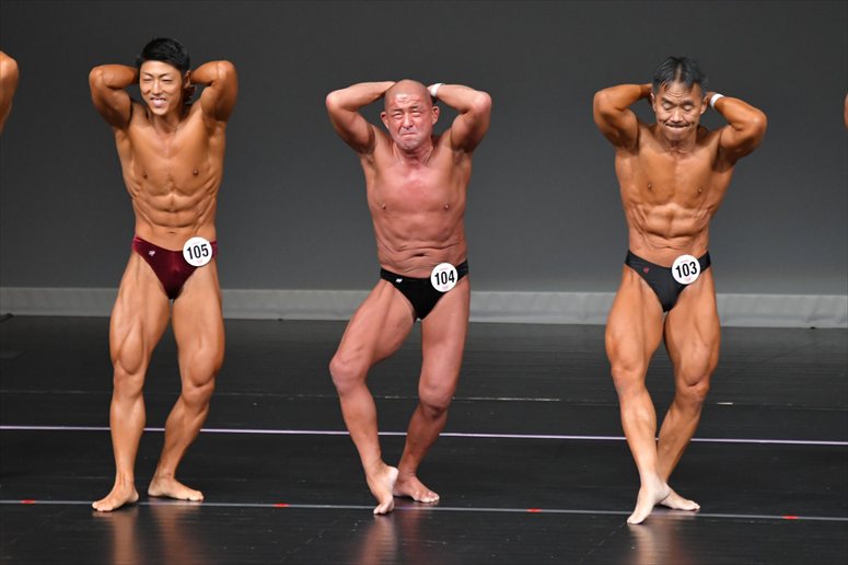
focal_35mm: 375
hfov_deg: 5.5
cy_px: 282
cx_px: 424
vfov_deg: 3.7
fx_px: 8829
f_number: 5.6
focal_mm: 250
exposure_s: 1/400
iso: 4000
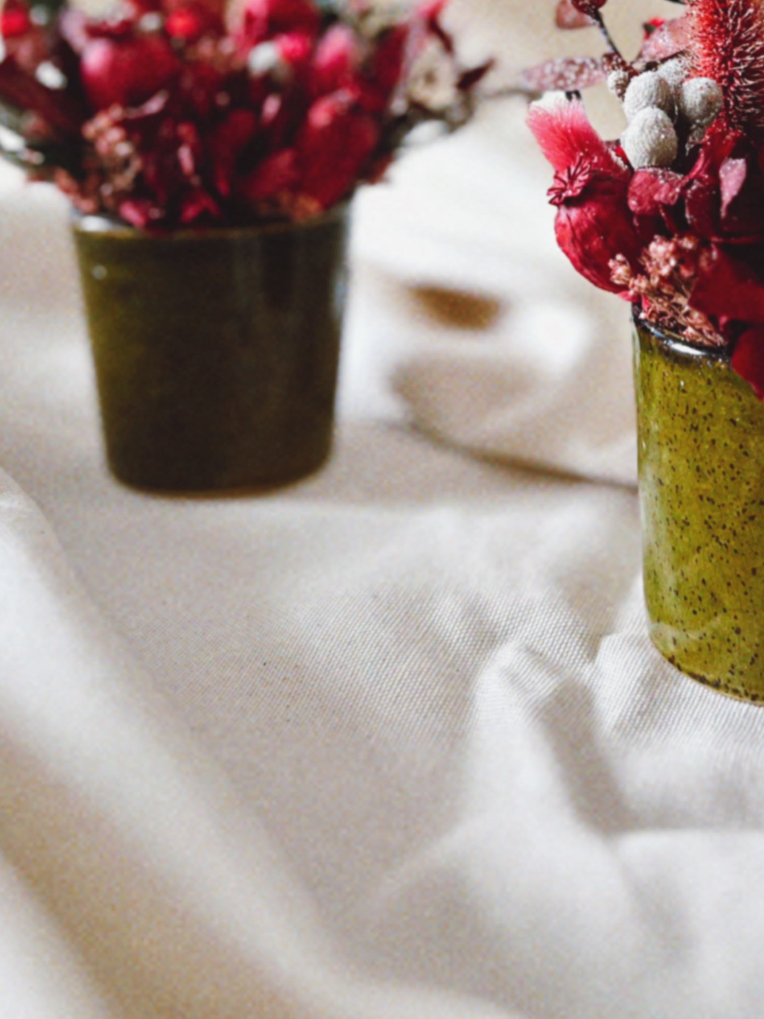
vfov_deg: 35.7
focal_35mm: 50
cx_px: 562
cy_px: 81
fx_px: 1472
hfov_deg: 28.7
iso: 125
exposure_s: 1/72
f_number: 1.5
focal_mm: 5.7
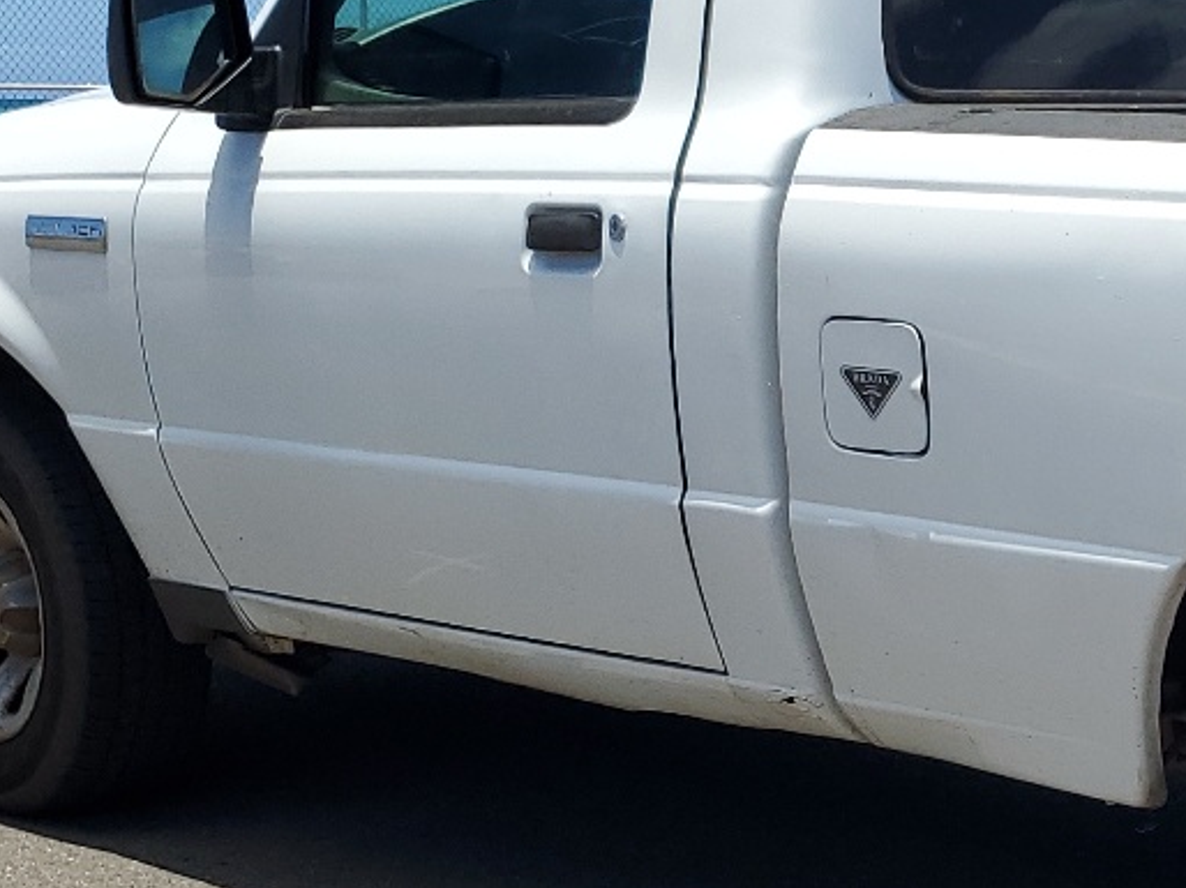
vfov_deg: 18.1
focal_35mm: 81
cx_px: 1387
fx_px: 2774
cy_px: 600
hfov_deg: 22.4
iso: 50
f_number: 1.5
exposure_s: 1/5000
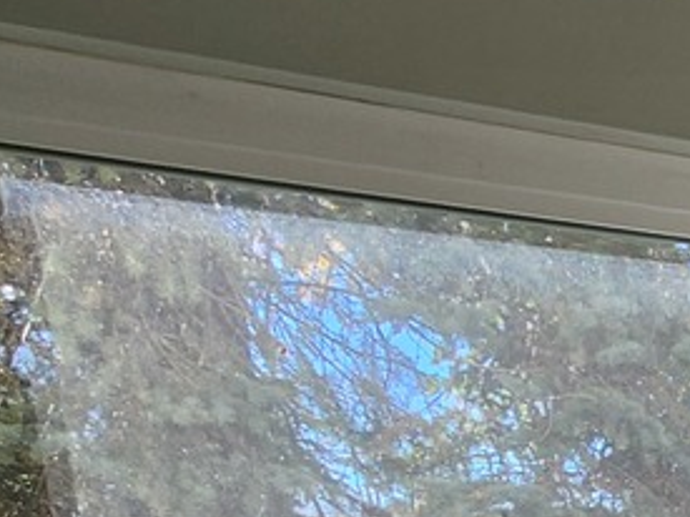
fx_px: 1355
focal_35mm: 68
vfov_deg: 17.6
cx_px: 1505
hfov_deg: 17.0
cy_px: 916
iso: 50
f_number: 2.2
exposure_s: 1/208
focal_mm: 2.2
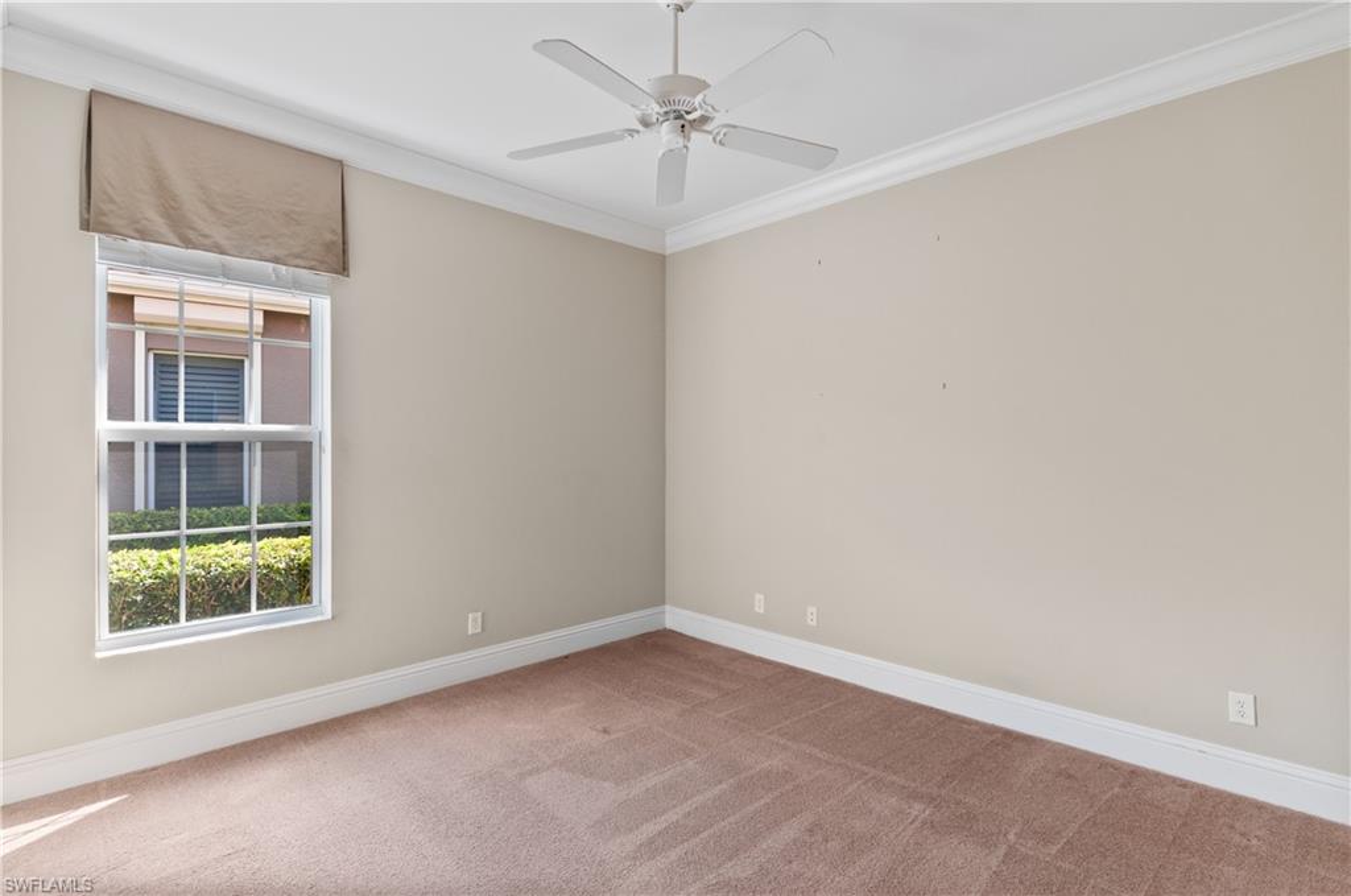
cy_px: 448
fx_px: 646
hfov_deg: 92.5
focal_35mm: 17
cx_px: 676
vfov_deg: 69.5
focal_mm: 11.5
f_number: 8
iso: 200
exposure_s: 1/4
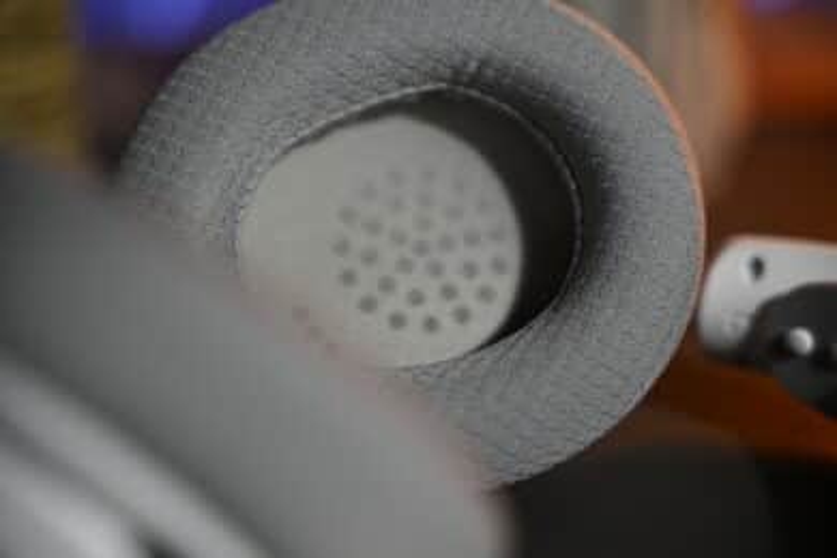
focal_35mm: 75
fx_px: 1744
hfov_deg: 27.0
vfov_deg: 18.2
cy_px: 279
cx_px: 418
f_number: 2.8
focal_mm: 75
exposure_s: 1/200
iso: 320
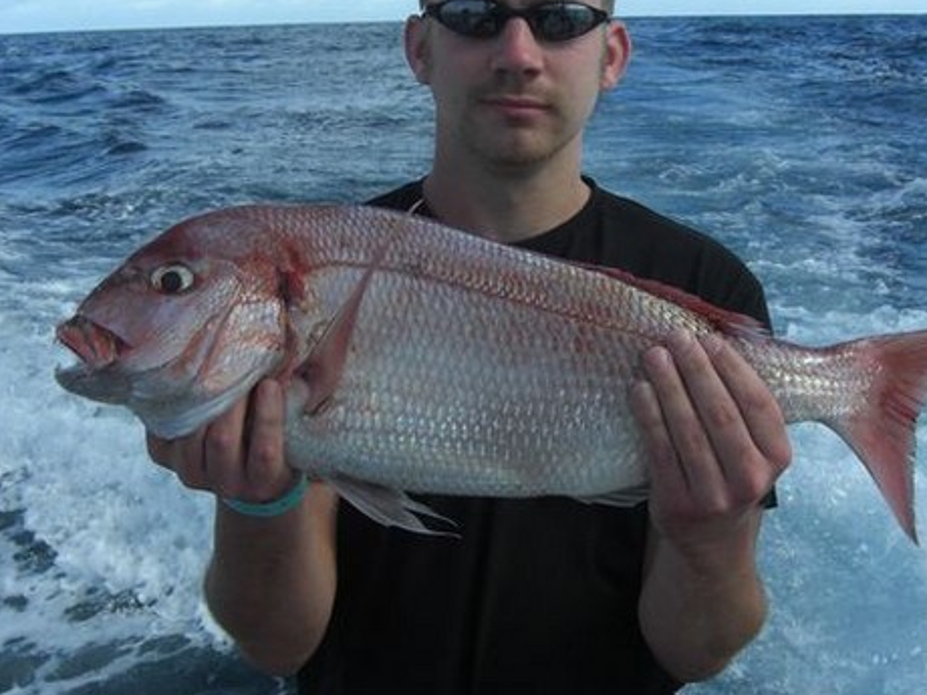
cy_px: 346
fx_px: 1393
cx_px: 455
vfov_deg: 28.0
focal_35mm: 52
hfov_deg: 36.8
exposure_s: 1/640
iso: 80
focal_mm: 7.9
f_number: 4
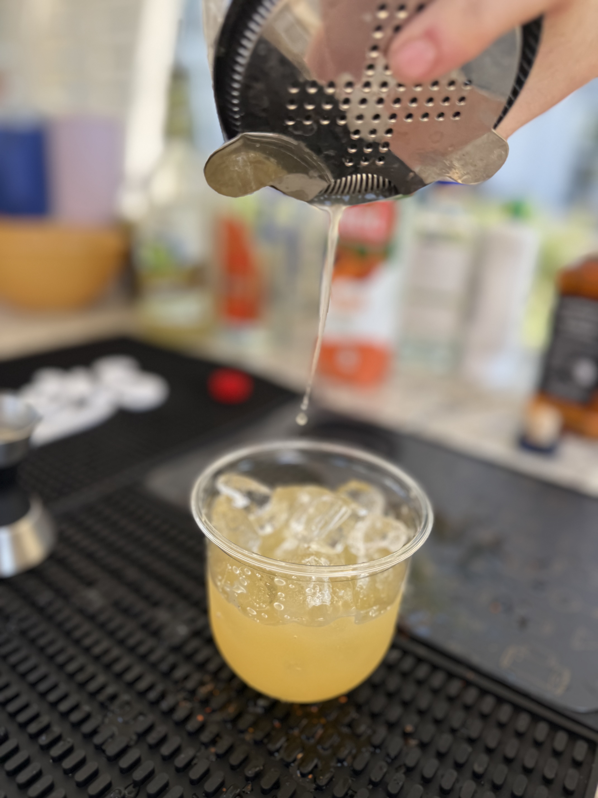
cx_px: 299
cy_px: 399
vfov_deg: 71.6
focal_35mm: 24
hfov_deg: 56.8
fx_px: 553
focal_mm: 6.76
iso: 80
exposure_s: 1/443
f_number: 1.78
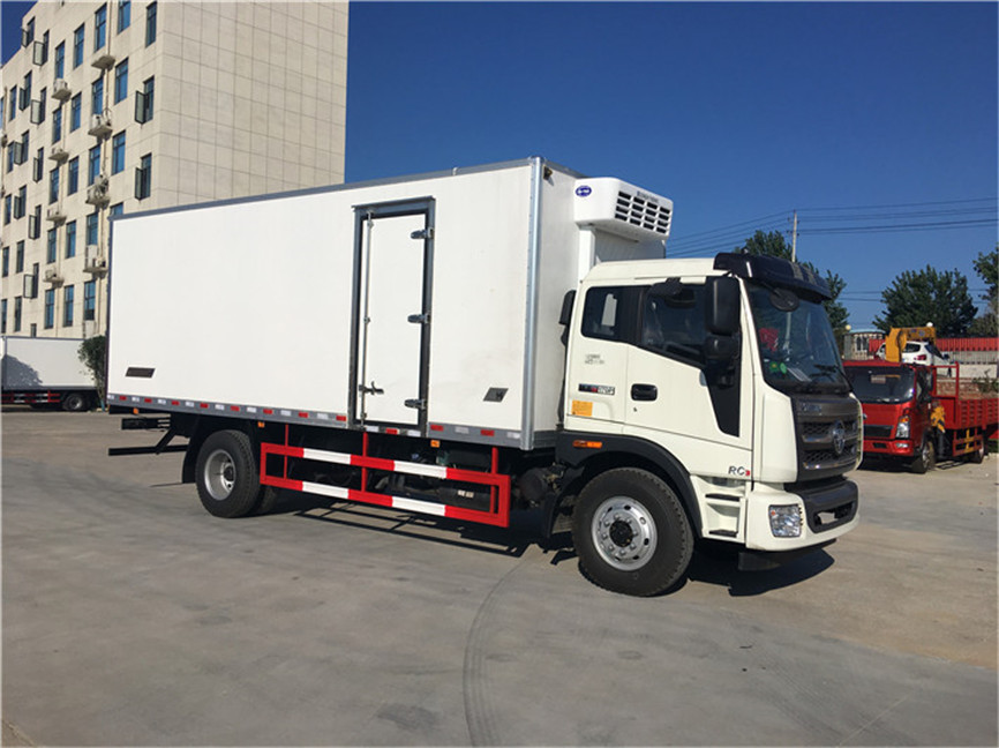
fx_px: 836
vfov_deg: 48.2
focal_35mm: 29
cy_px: 374
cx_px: 500
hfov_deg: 61.7
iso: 25
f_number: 2.2
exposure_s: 1/4525
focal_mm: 4.15
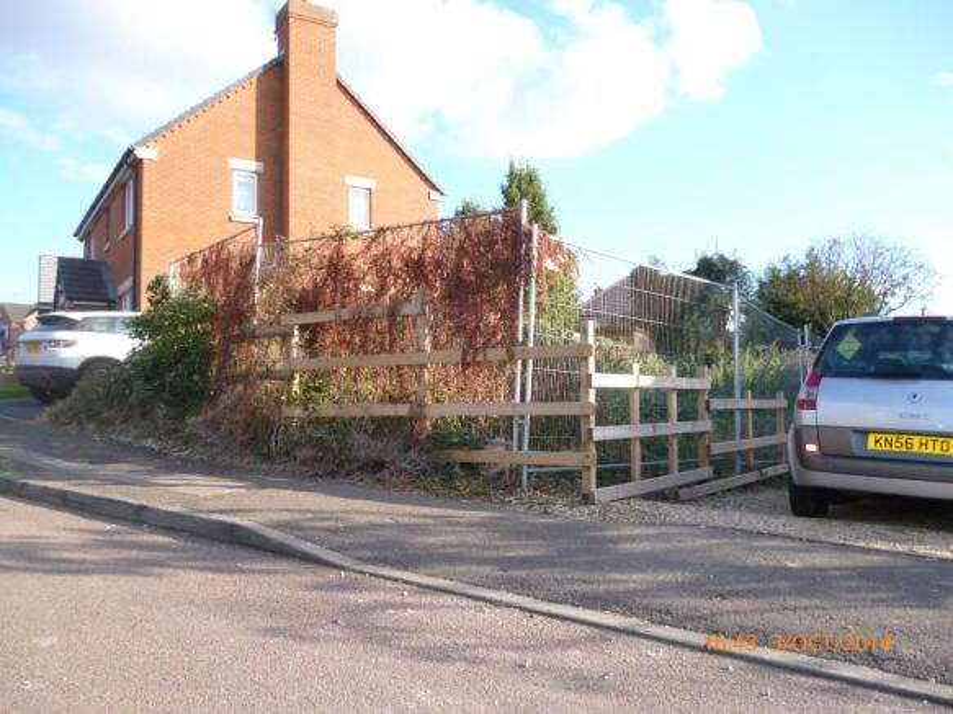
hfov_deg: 63.5
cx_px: 476
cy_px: 357
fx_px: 771
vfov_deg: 49.7
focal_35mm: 28
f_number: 3.1
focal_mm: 5
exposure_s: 1/320
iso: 100
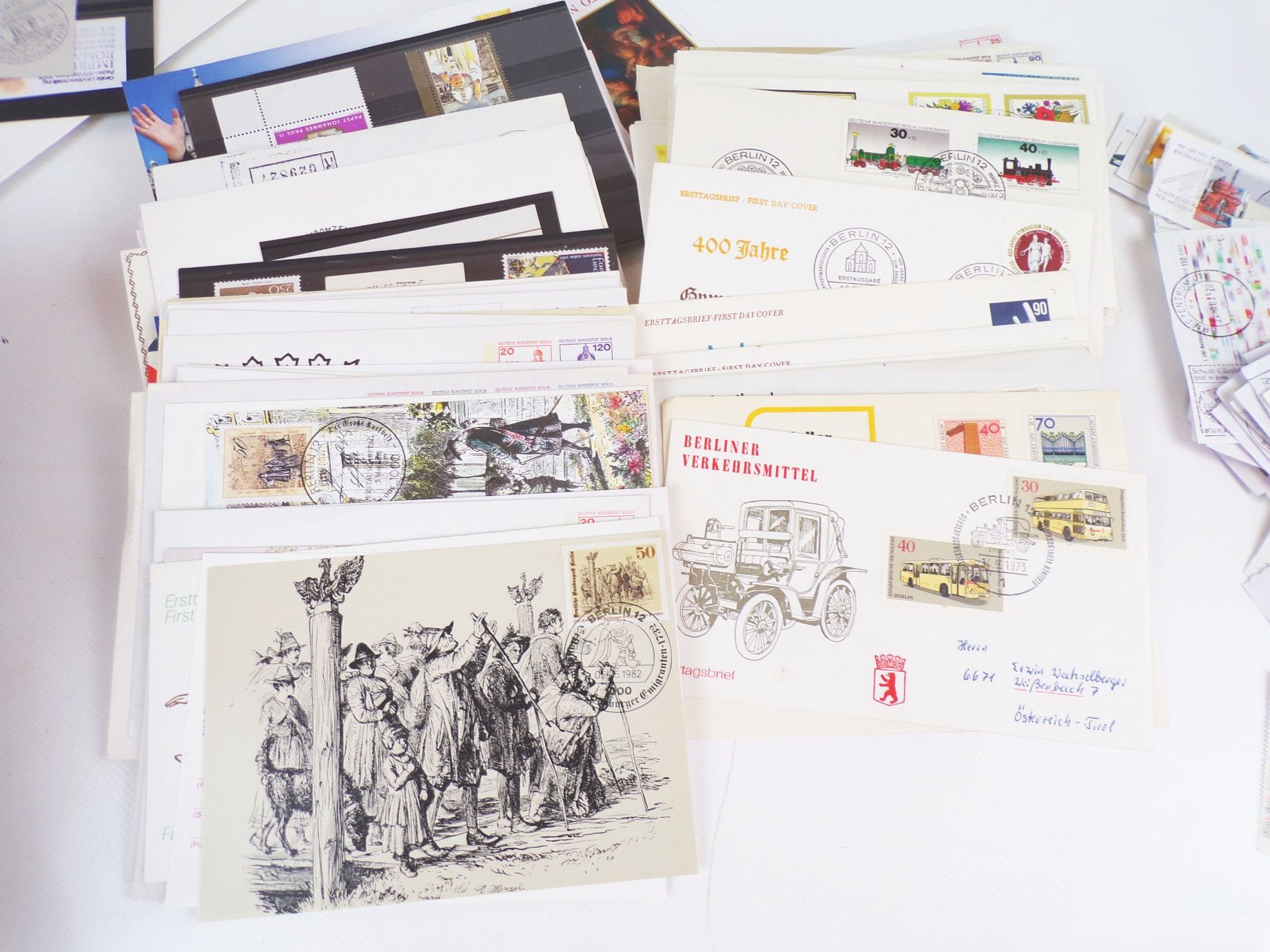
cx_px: 635
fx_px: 880
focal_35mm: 24
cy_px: 476
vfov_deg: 56.8
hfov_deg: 71.6
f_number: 3
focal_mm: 4.3
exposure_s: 1/58
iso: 80
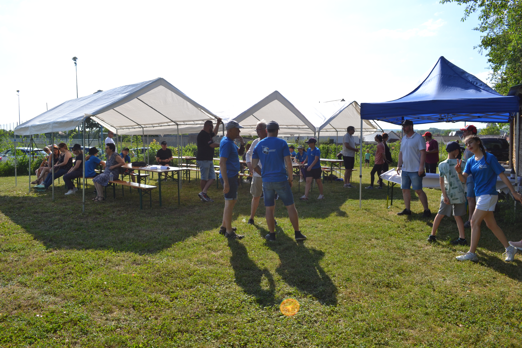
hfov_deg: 67.4
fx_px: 391
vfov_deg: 47.9
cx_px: 261
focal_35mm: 27
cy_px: 174
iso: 100
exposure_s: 1/250
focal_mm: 18
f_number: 8
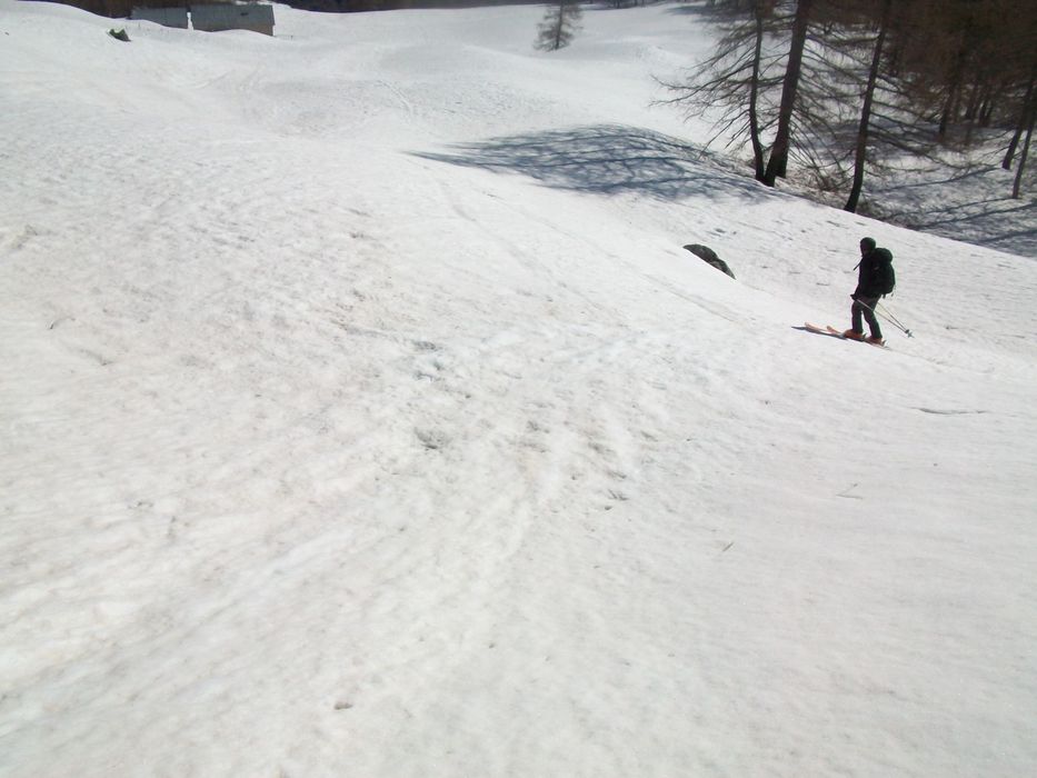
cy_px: 389
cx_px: 518
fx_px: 1019
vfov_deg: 41.8
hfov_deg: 54.0
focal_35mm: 34
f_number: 5.5
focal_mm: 5.7
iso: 80
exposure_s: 1/1401
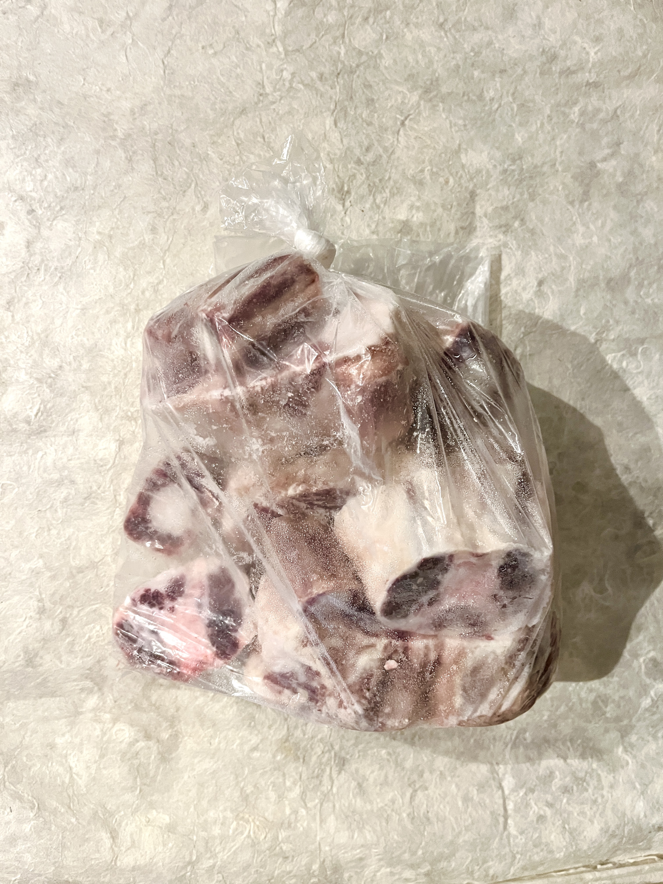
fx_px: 664
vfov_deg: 67.3
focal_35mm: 26
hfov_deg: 53.1
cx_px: 332
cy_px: 442
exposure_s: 1/50
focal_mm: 5.1
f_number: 1.6
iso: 320
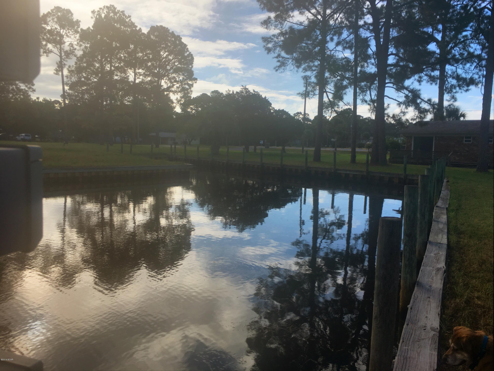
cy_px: 186
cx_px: 247
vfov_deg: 48.2
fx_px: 414
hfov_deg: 61.7
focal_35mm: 29
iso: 25
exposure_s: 1/4808
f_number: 2.2
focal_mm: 4.15
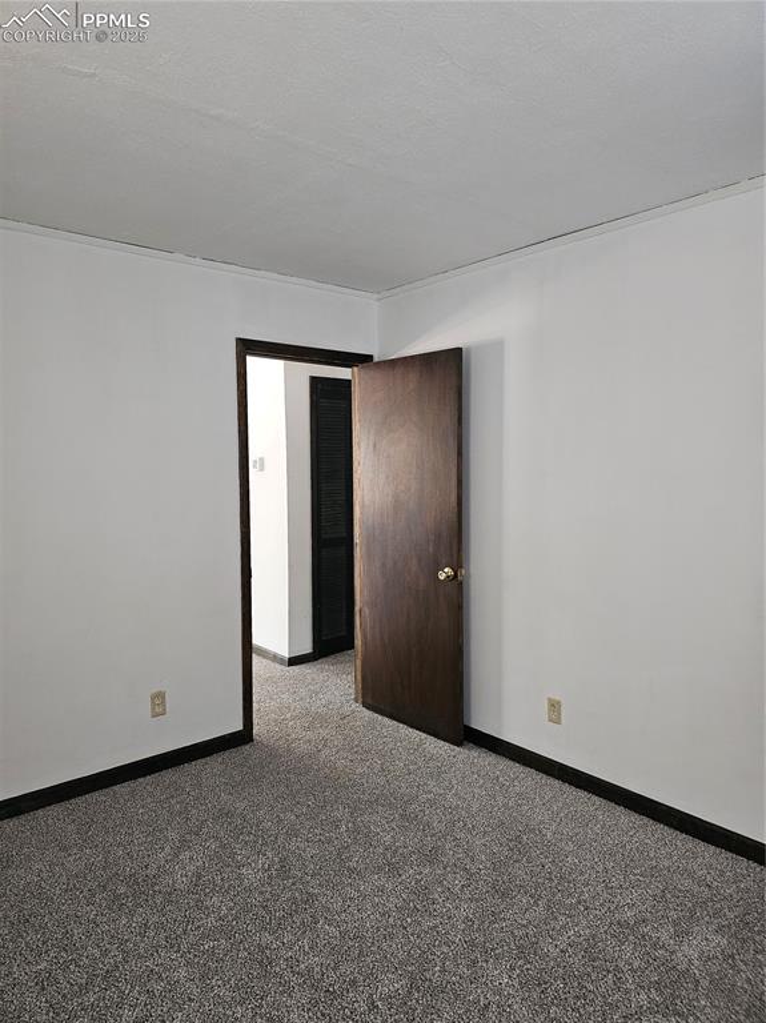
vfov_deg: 74.0
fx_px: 679
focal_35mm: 23
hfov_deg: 58.8
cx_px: 383
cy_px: 512
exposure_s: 1/60
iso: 640
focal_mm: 6.3
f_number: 1.7
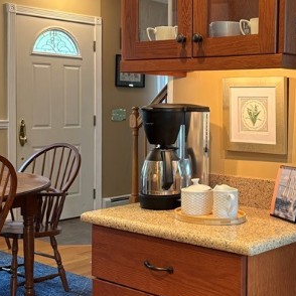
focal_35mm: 60
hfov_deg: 27.9
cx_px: 243
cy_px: 129
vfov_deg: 28.6
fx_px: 580
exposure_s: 1/60
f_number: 1.6
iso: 200
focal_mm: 5.96
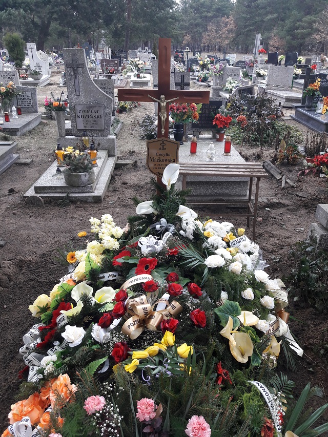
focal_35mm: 28
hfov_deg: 49.8
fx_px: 354
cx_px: 164
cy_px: 218
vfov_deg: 63.4
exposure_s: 1/187
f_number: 1.9
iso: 40
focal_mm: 3.7
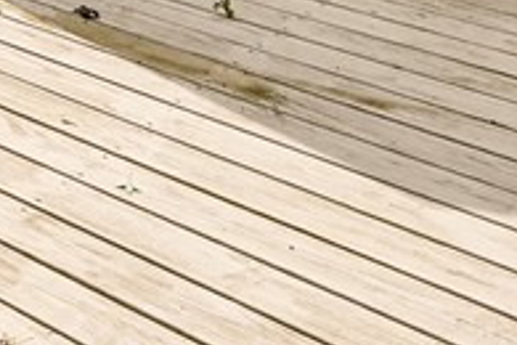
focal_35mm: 78
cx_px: -500
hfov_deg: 18.2
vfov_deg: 13.2
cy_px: -479
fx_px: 1120
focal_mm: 14
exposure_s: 1/200
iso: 100
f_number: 8
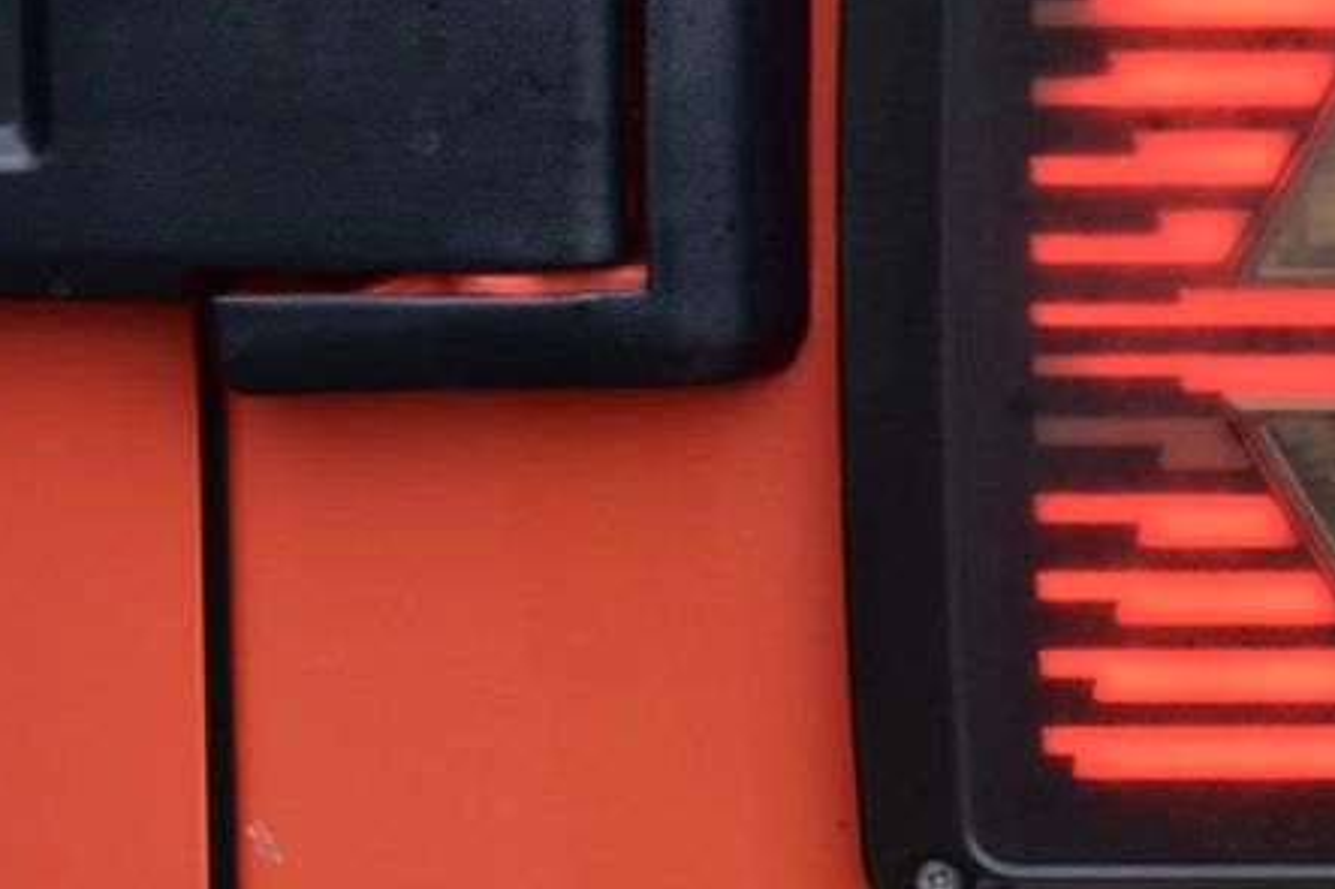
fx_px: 5788
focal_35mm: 156
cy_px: 87
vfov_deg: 8.7
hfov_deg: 12.9
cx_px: 1459
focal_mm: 45
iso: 400
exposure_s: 1/50
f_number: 8
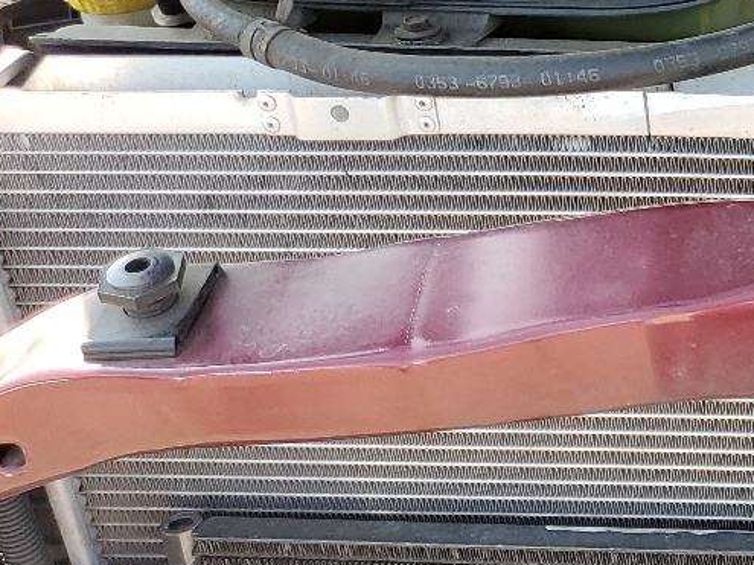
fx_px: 1829
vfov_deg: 17.2
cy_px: 14
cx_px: 1106
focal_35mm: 84
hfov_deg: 20.3
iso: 50
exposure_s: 1/238
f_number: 1.5
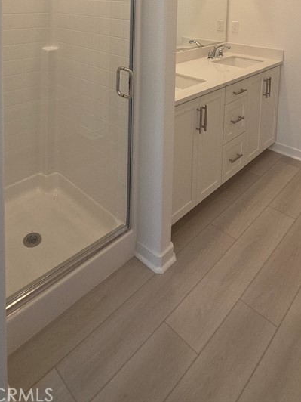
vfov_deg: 56.6
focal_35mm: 25
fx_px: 290
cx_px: 106
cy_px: 19
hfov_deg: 54.0
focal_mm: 2.2
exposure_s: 1/120
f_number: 1.9
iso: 100
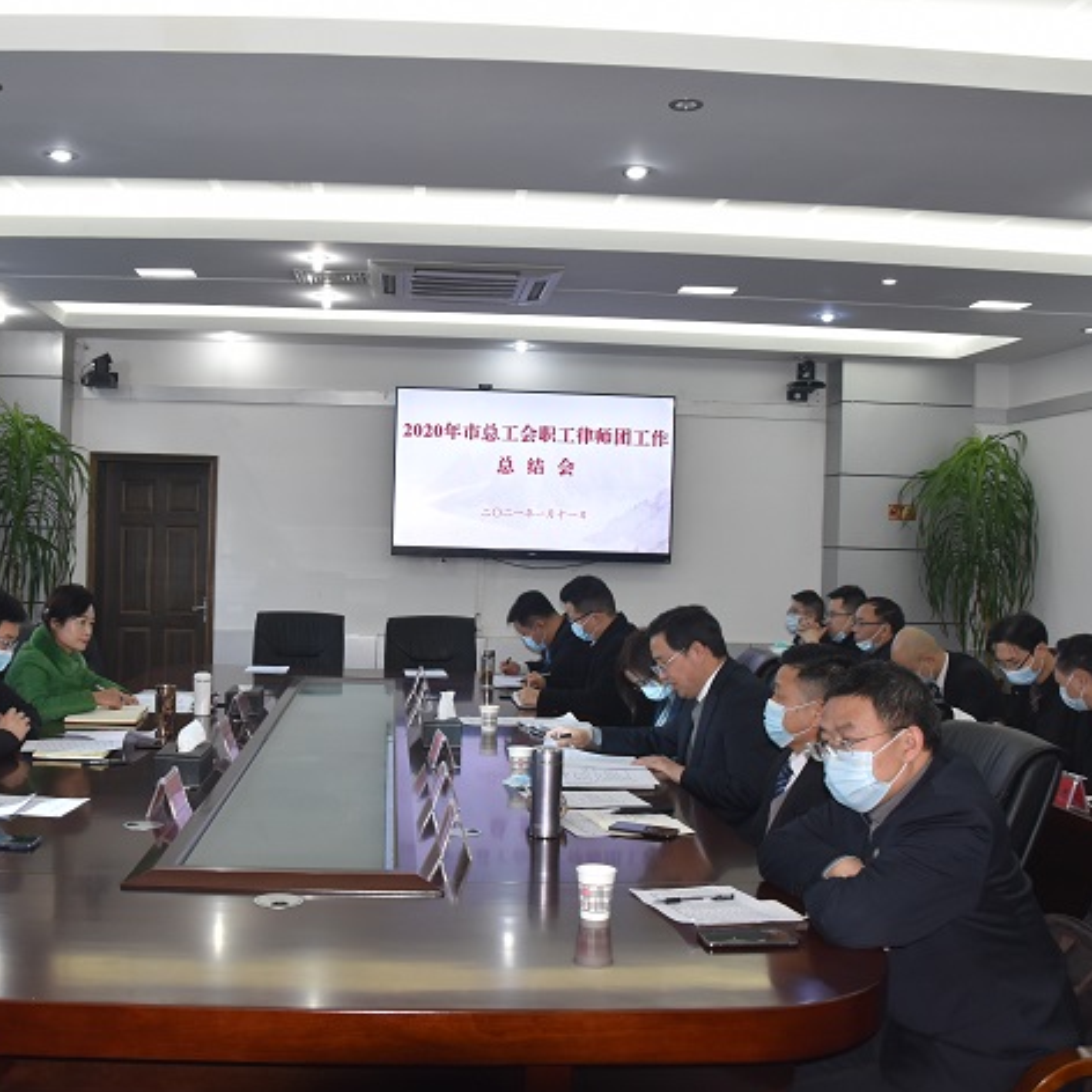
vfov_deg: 47.2
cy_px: 548
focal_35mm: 35
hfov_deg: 46.9
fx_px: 1249
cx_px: 435
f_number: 5.6
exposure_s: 1/125
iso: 800
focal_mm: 18
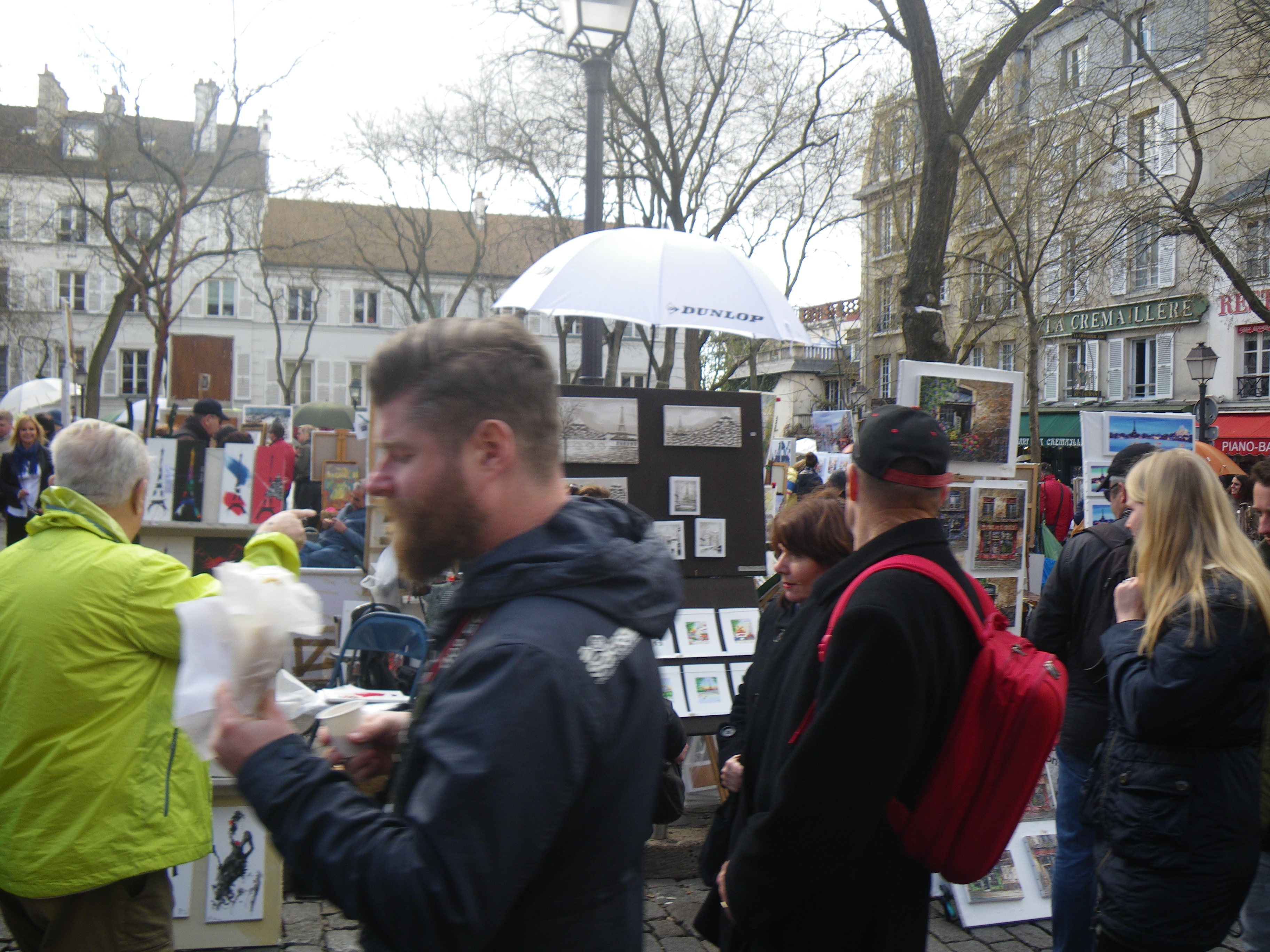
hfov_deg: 63.4
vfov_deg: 49.7
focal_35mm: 28
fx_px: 1027
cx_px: 635
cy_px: 476
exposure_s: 1/100
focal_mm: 5
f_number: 3.5
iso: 50
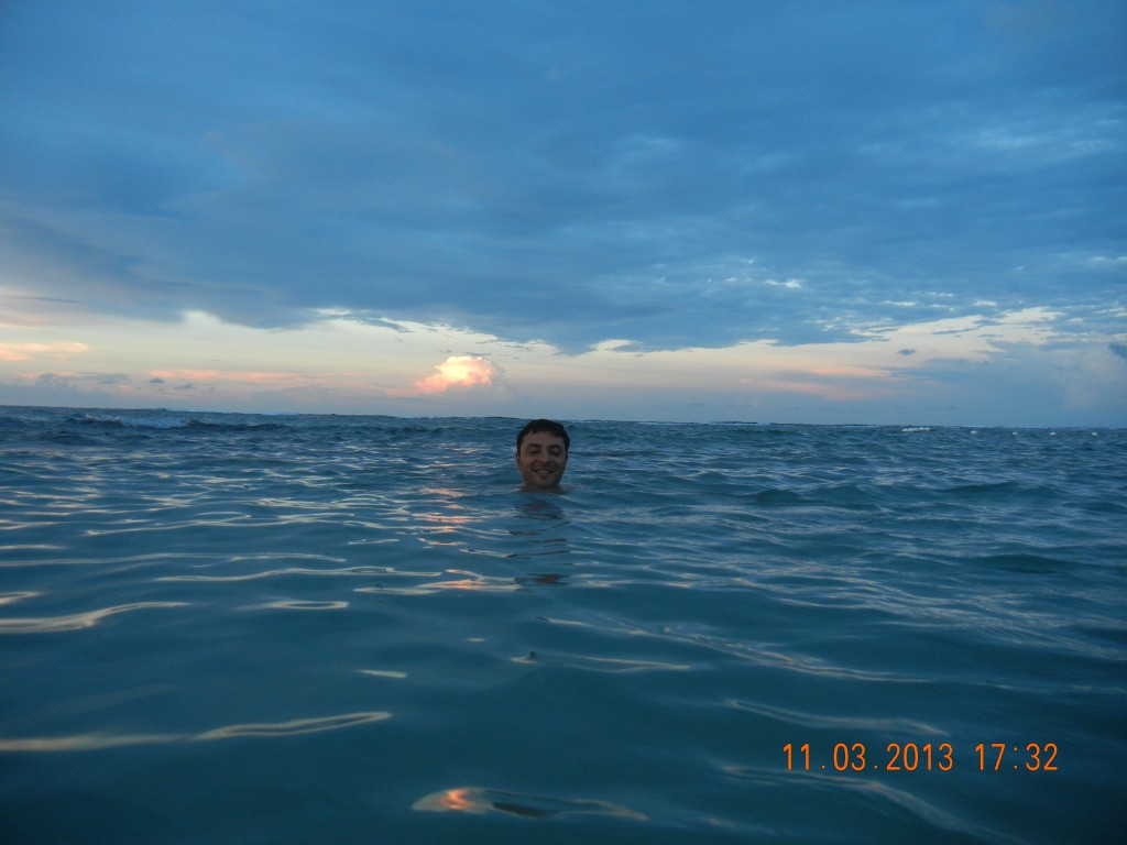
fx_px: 977
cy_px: 422
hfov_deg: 60.0
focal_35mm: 30
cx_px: 564
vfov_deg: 46.8
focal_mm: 5.4
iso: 282
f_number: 3.5
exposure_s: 1/69
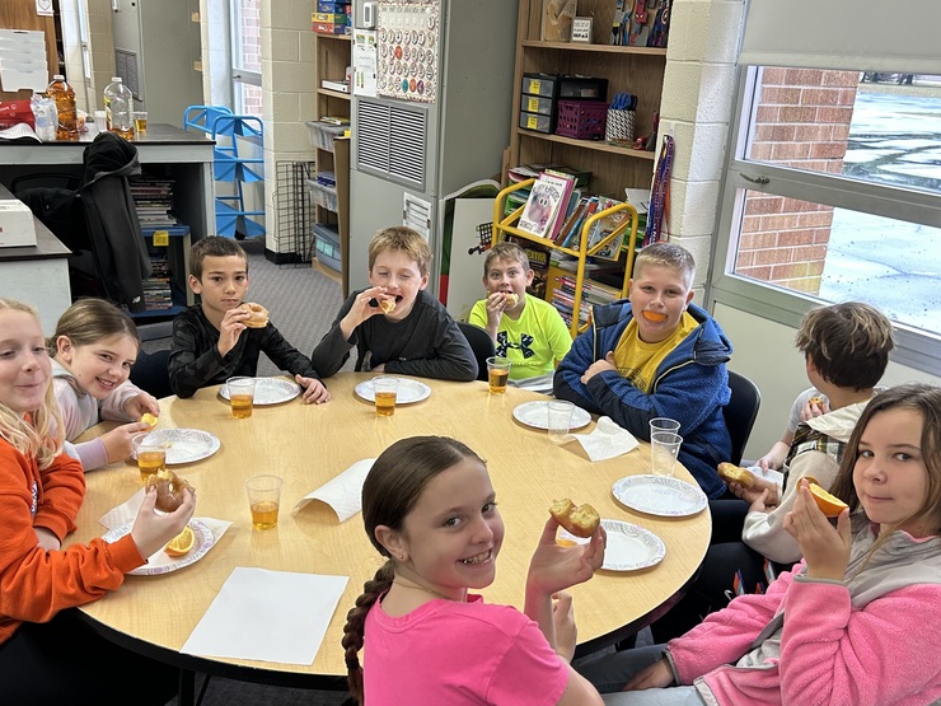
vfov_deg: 39.5
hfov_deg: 51.3
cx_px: 495
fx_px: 979
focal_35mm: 36
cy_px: 416
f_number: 1.5
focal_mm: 5.7
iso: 100
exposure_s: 1/60
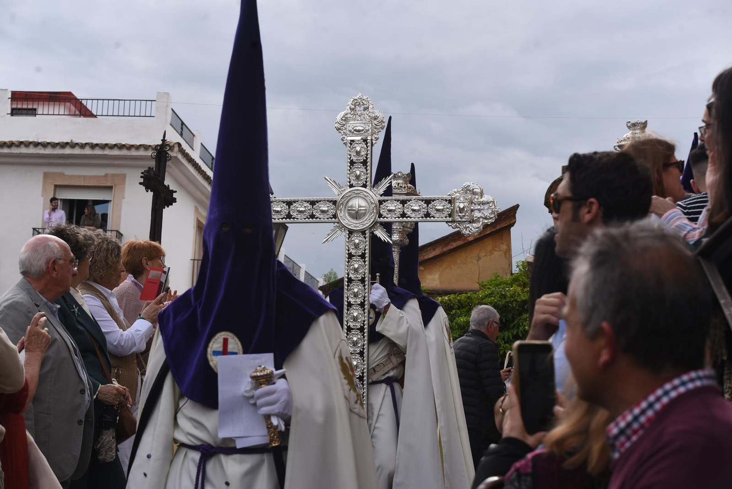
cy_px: 244
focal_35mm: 70
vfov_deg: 19.5
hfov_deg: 28.8
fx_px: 1424
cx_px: 366
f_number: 7.1
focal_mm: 70
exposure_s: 1/250
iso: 200
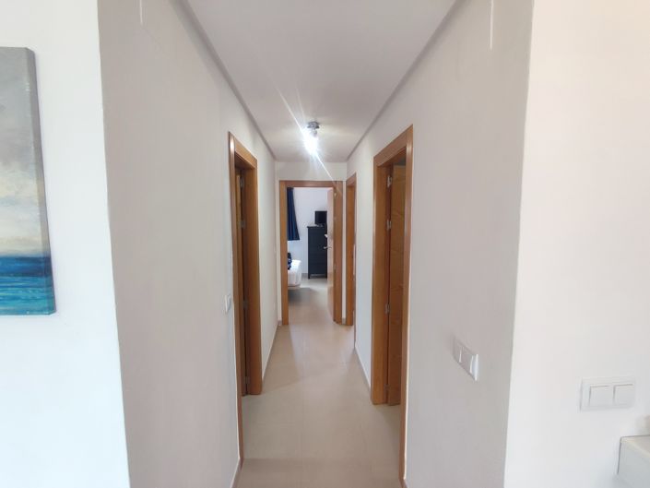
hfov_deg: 94.5
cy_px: 244
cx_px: 325
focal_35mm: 16
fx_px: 300
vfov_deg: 78.1
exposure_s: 1/100
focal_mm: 1.65
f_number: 2.2
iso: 227
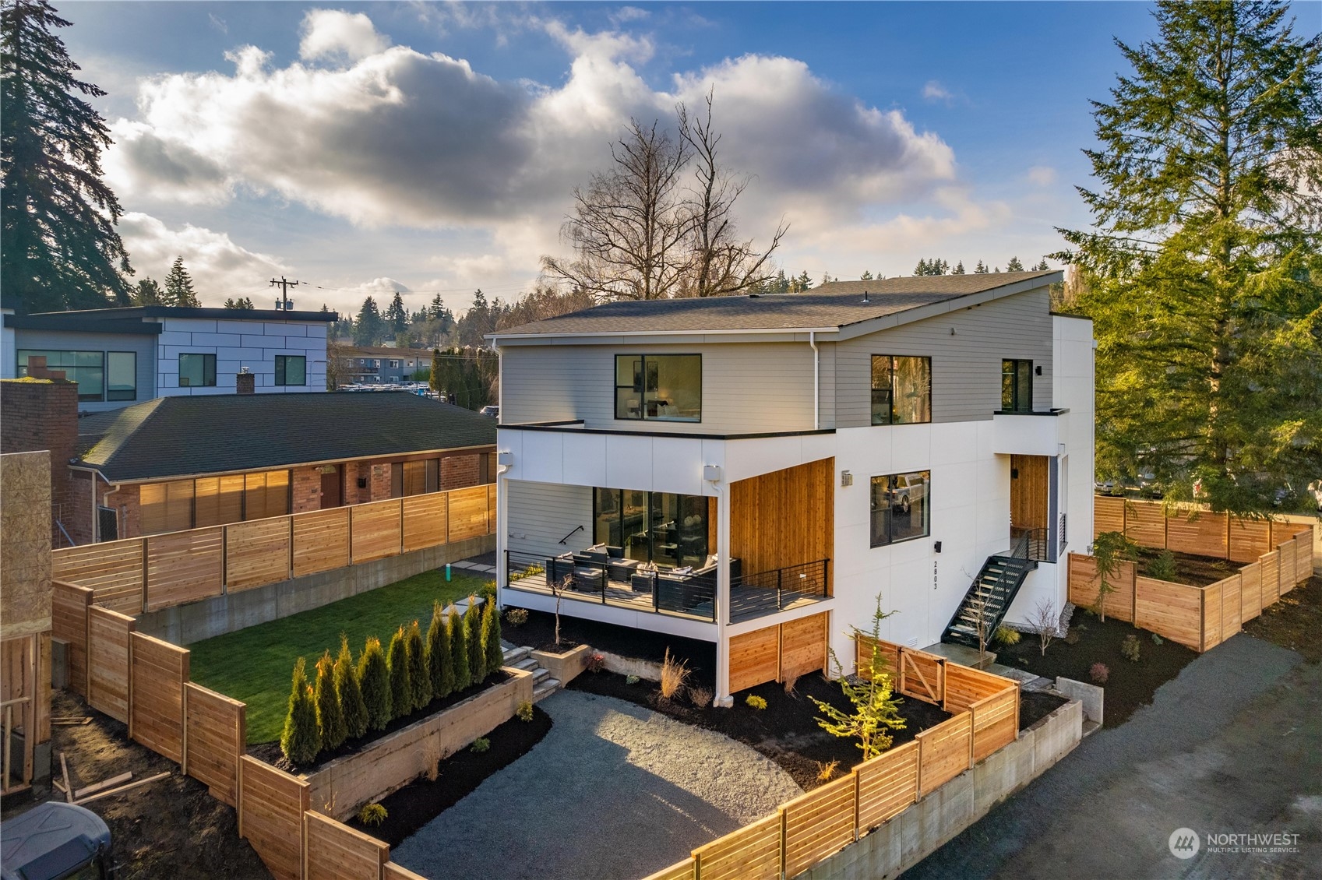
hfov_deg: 78.6
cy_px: 440
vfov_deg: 57.2
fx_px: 808
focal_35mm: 22
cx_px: 661
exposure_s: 1/90
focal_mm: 8.38
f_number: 2.8
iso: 100
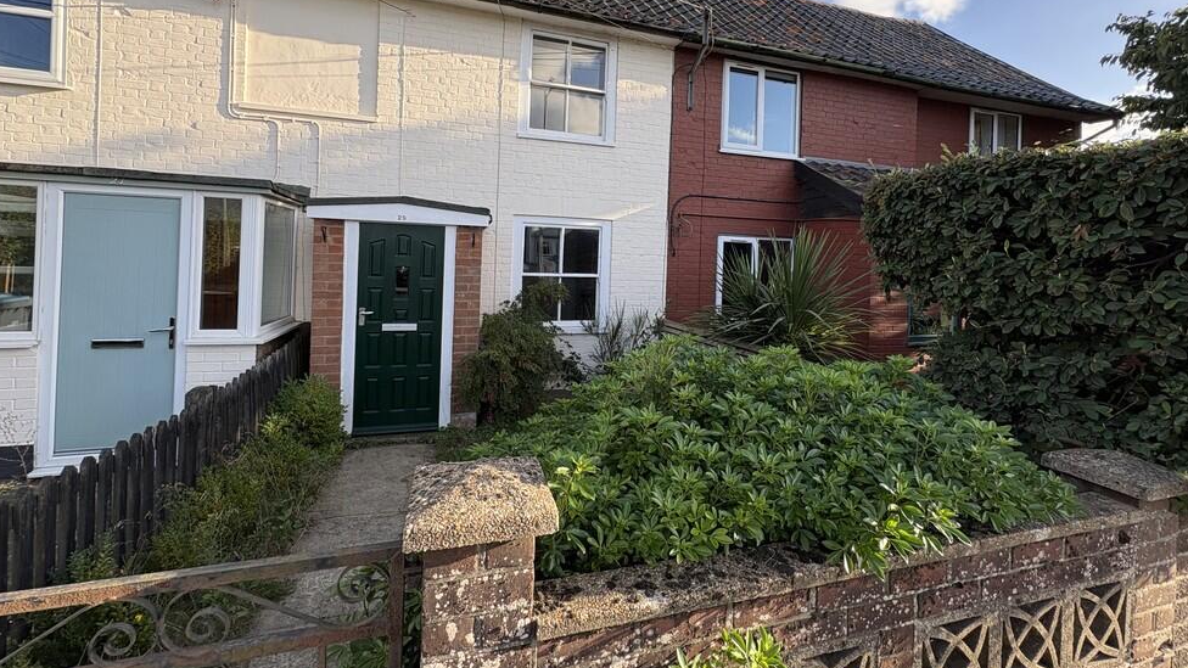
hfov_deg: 99.3
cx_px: 611
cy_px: 257
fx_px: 504
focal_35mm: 16
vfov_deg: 66.2
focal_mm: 2.22
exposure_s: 1/418
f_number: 2.2
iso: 40
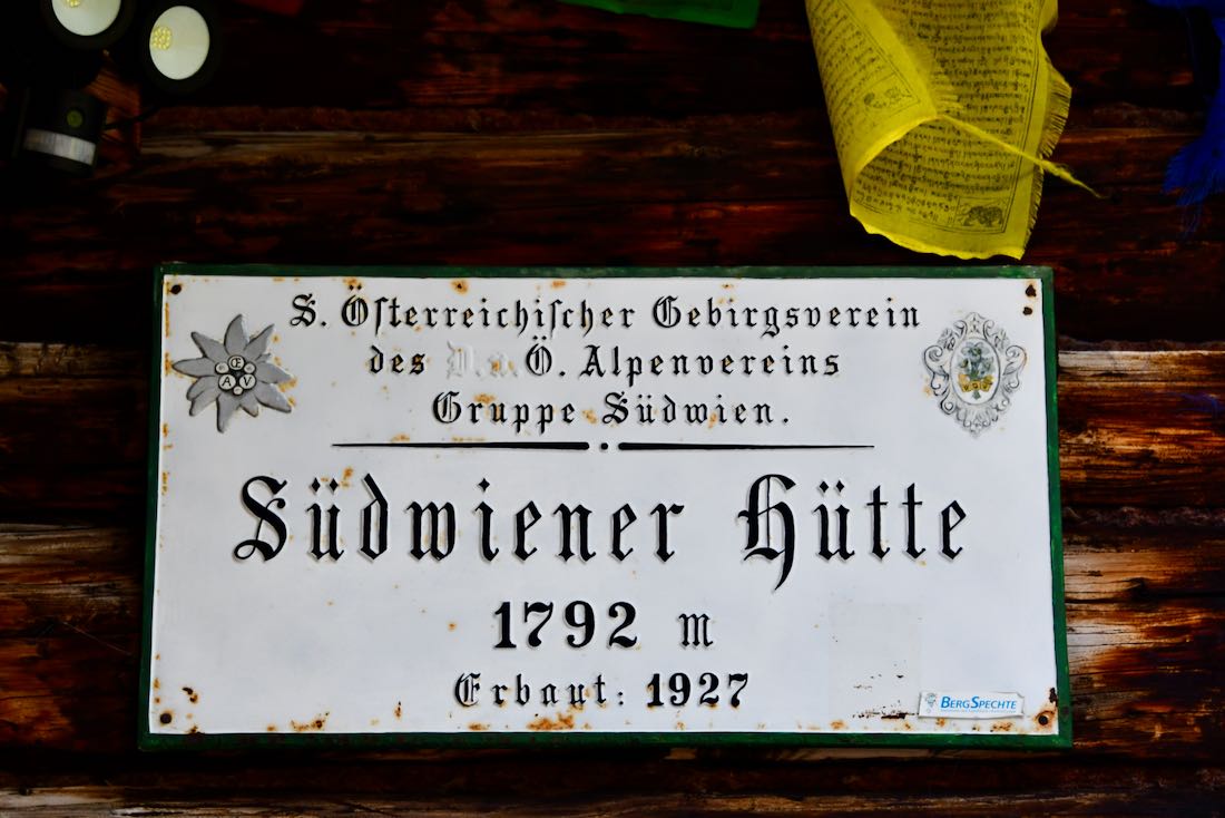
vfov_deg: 11.2
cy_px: 409
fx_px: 4186
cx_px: 612
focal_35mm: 123
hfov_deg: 16.6
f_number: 5
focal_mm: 82
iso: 1000
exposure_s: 1/125
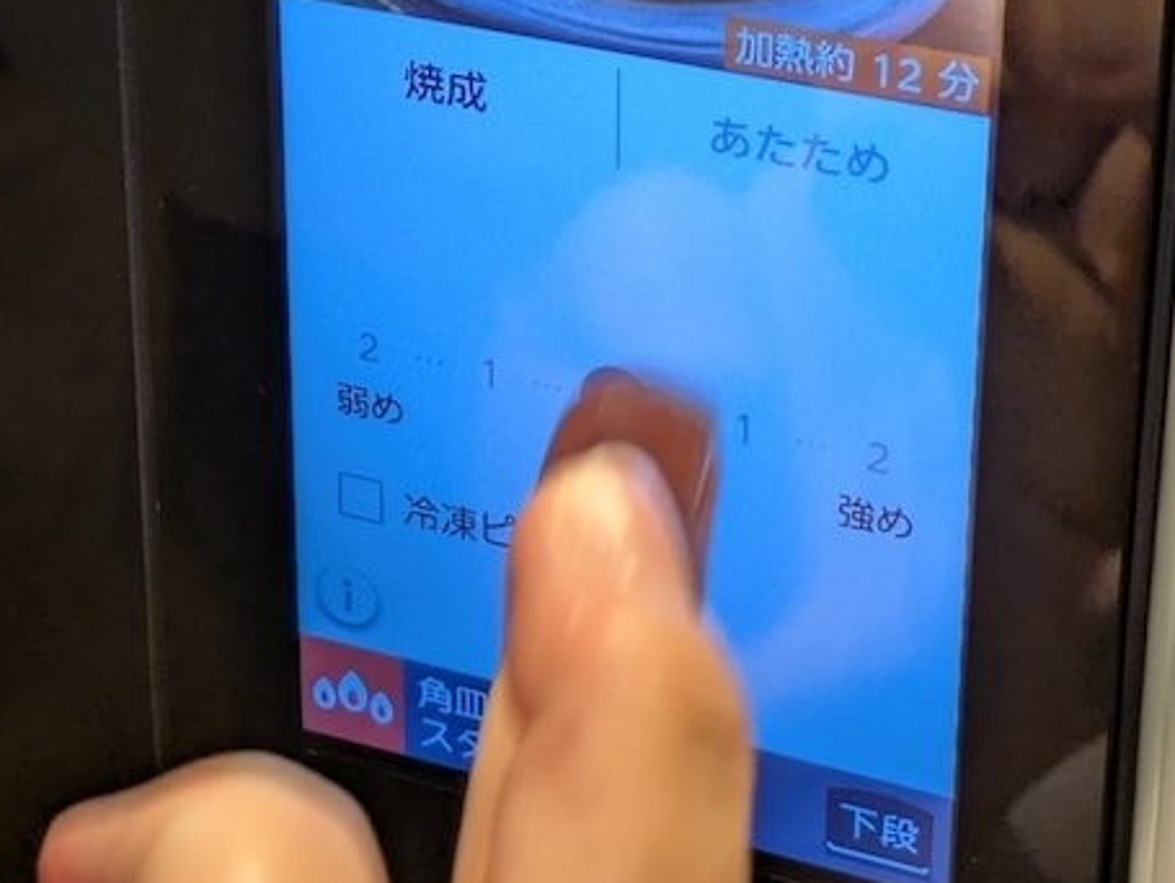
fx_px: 3805
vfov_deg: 13.2
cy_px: 252
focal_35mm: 112
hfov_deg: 17.5
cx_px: 349
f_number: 1.89
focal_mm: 5.43
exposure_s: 1/60
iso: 121
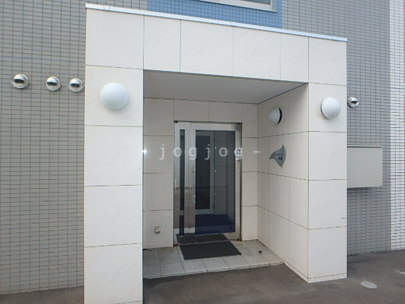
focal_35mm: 21
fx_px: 246
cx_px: 202
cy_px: 152
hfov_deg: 79.0
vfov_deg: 63.4
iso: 125
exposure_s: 1/400
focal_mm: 3.7
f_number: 3.5
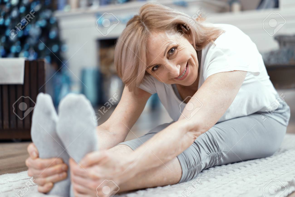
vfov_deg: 24.6
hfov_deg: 36.3
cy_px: 98
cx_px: 148
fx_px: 451
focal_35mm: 55
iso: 200
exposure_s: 1/40
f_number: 1.8
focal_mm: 55
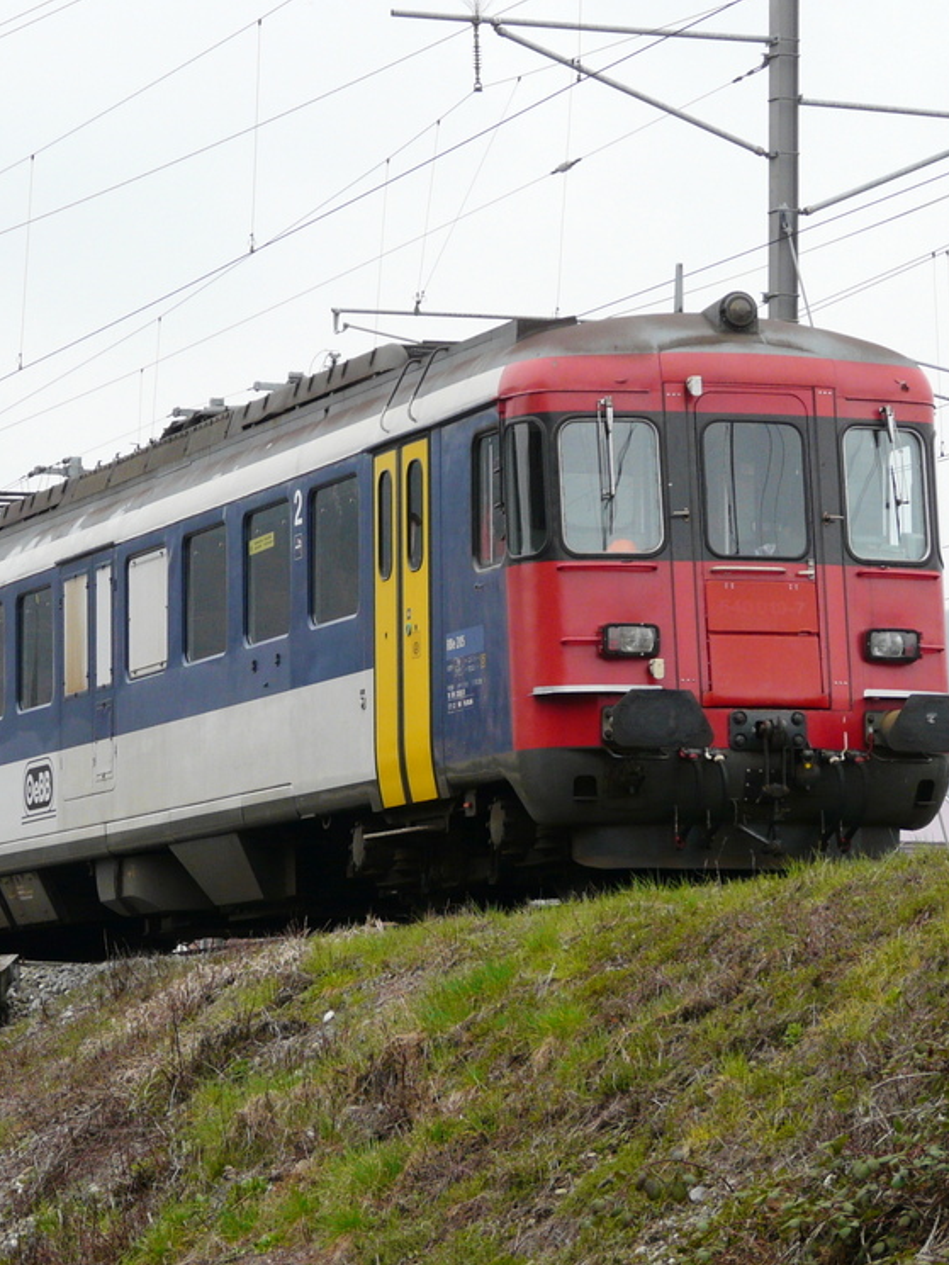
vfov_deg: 12.3
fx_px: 5883
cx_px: 357
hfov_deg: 9.2
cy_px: 632
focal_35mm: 161
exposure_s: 1/250
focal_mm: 19.7
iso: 100
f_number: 4.5
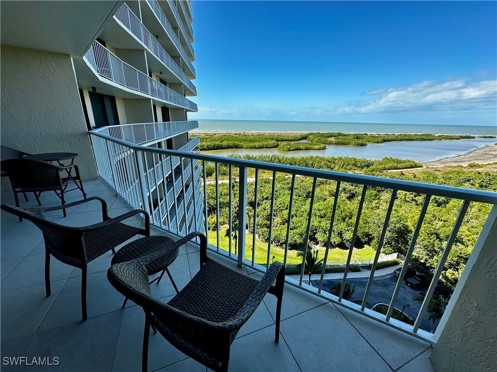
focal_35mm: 14
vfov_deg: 85.7
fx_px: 201
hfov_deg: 102.1
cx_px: 248
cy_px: 186
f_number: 2.2
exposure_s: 1/812
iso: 40
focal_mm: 2.22
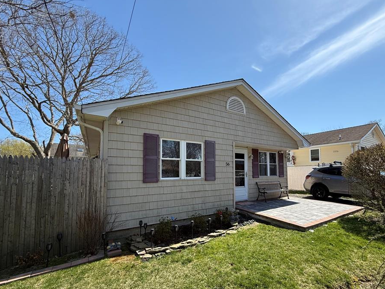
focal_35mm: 16
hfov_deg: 94.3
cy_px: 162
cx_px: 208
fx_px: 178
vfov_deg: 77.8
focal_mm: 2.22
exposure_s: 1/1145
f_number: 2.2
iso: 64
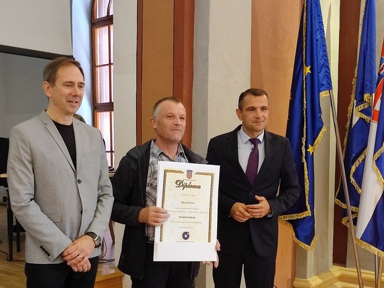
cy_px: 215
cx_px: 157
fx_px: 443
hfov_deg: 46.6
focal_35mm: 40
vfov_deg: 35.1
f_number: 1.79
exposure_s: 1/33
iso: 1372
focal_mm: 4.7
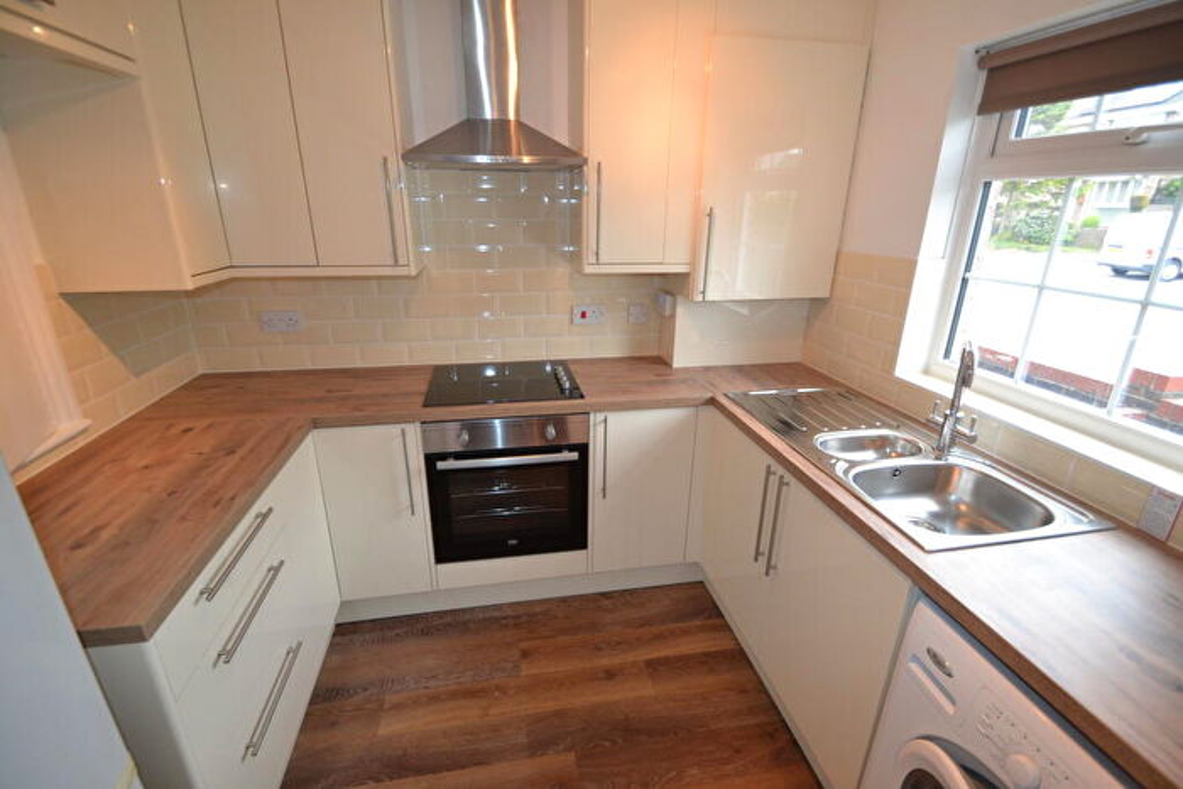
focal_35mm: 15
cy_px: 394
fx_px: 493
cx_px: 592
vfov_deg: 77.4
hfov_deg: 100.4
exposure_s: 1/60
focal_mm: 10
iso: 560
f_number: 3.5
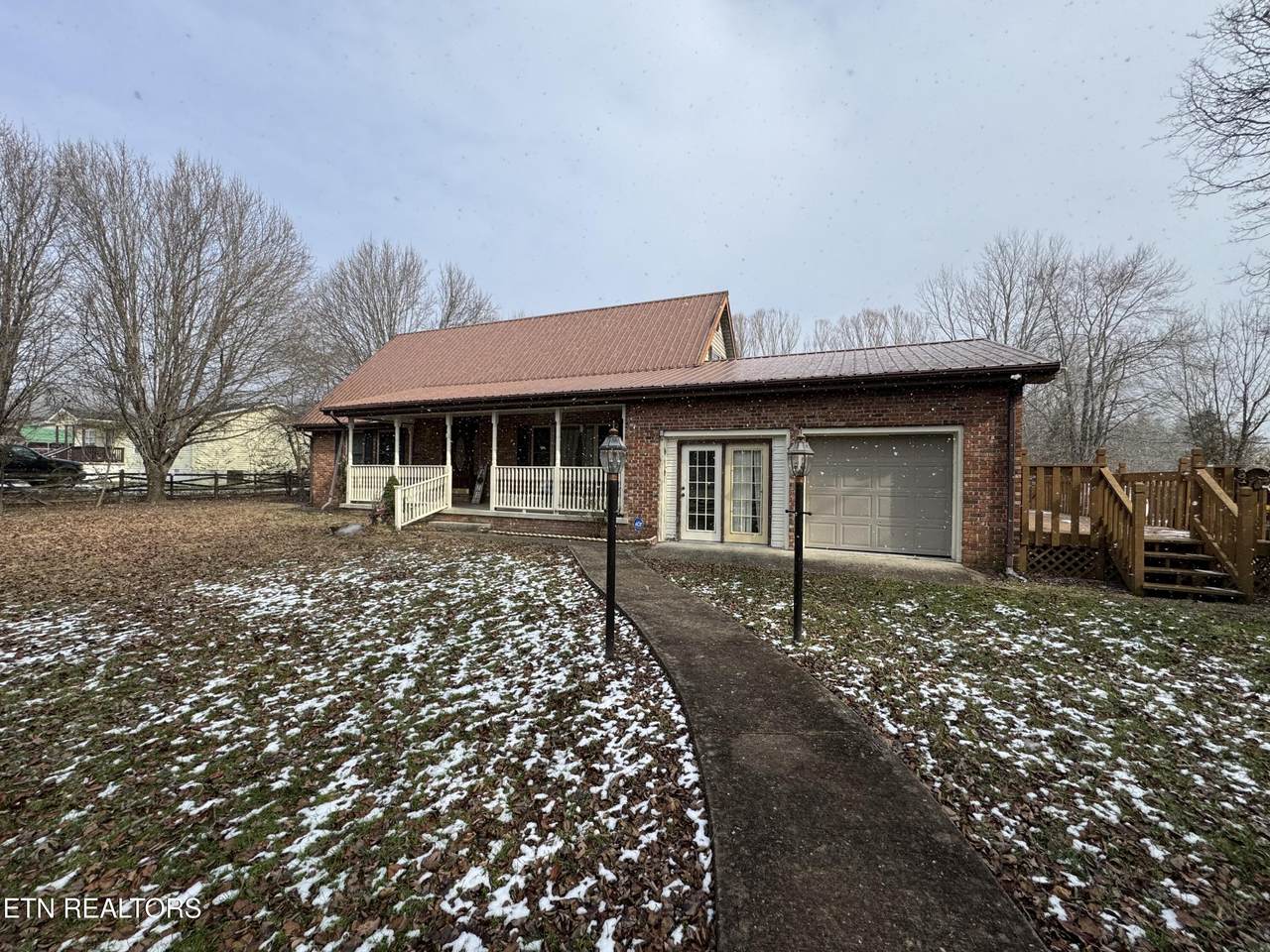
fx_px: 514
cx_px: 635
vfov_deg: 85.7
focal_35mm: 14
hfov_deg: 102.1
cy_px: 476
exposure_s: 1/1277
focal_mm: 2.22
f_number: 2.2
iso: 40
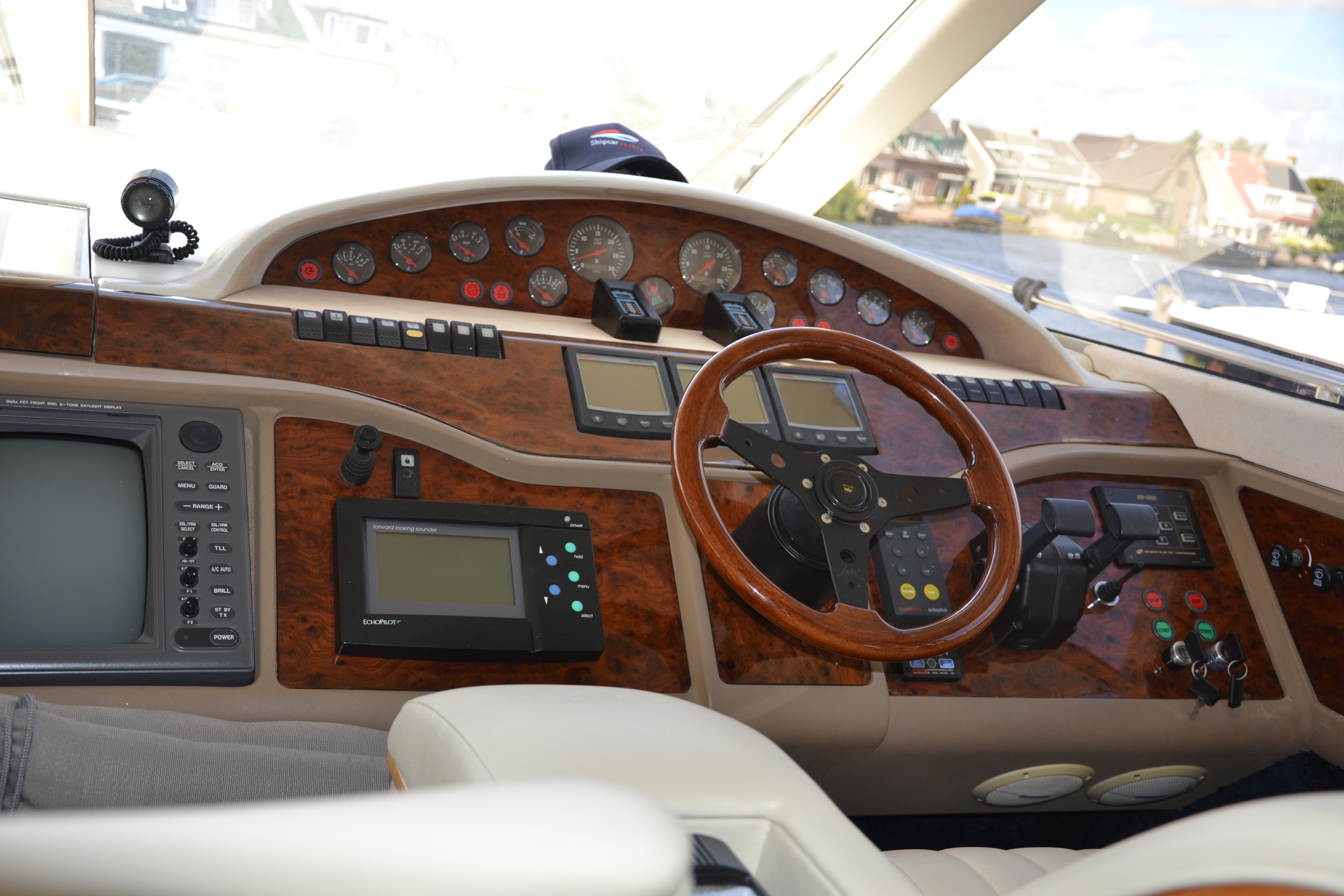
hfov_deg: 46.4
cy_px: 448
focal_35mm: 42
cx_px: 672
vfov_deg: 31.9
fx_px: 1568
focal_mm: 28
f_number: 4
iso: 100
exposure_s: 1/125
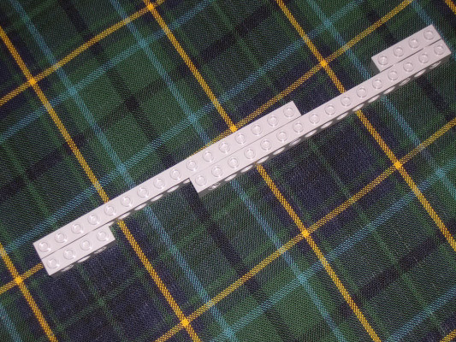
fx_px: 949
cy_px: 171
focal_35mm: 72
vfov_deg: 20.4
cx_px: 228
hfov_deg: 27.0
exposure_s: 1/60
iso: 100
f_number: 3.8
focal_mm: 15.3
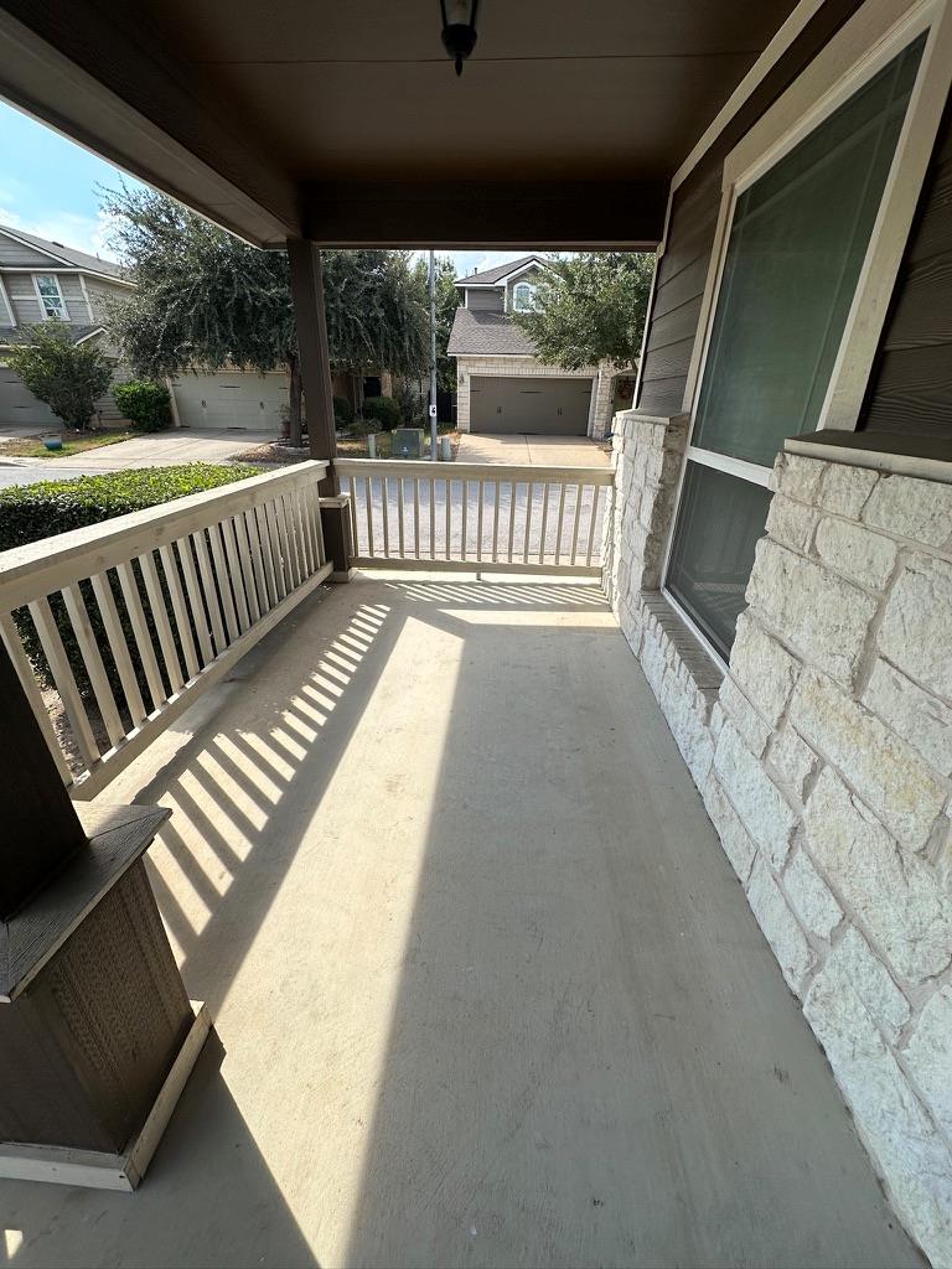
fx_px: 513
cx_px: 476
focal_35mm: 14
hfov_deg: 85.7
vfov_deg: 102.1
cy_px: 634
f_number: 2.2
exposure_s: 1/1171
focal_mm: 2.22
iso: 50
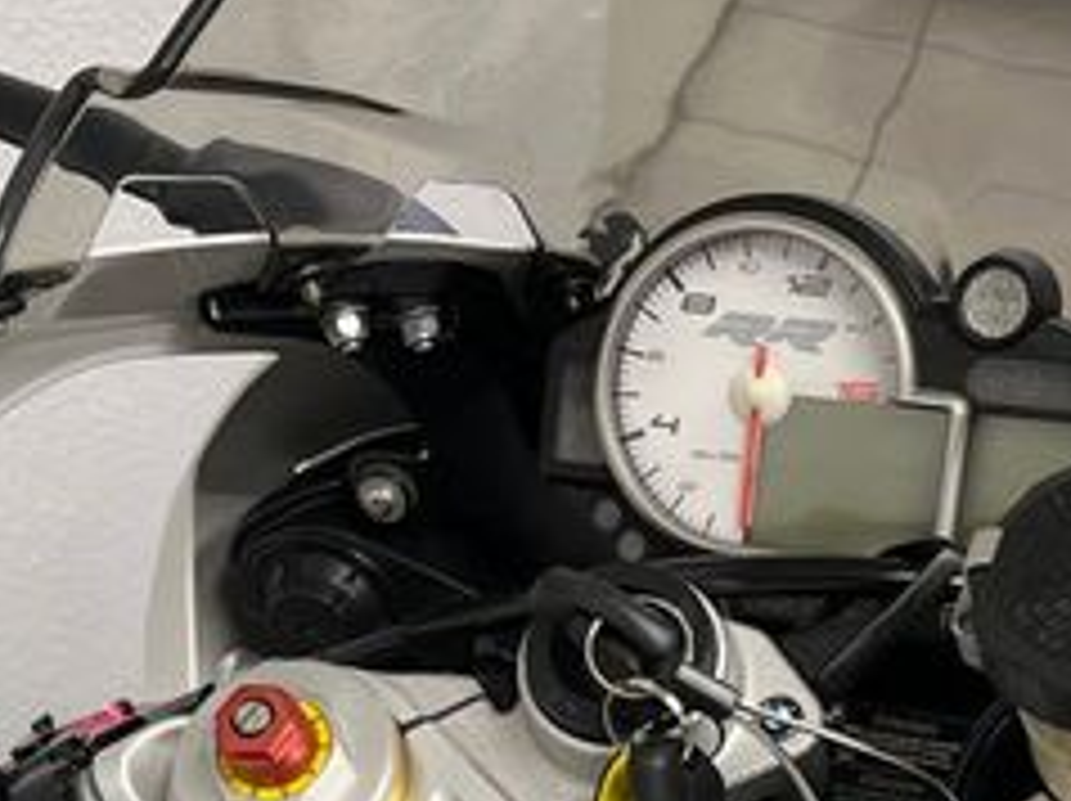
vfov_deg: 19.6
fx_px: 2164
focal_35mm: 70
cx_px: 680
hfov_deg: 27.7
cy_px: 990
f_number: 1.6
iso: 125
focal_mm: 5.1
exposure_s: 1/100
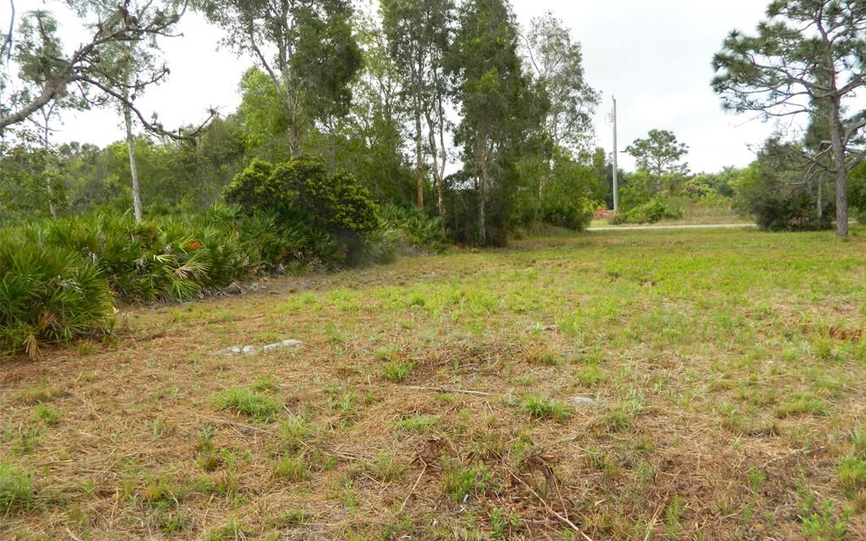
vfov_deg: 38.2
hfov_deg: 58.2
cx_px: 434
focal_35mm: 33
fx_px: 779
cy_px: 307
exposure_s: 1/320
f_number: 3.2
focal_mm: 5.6
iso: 80
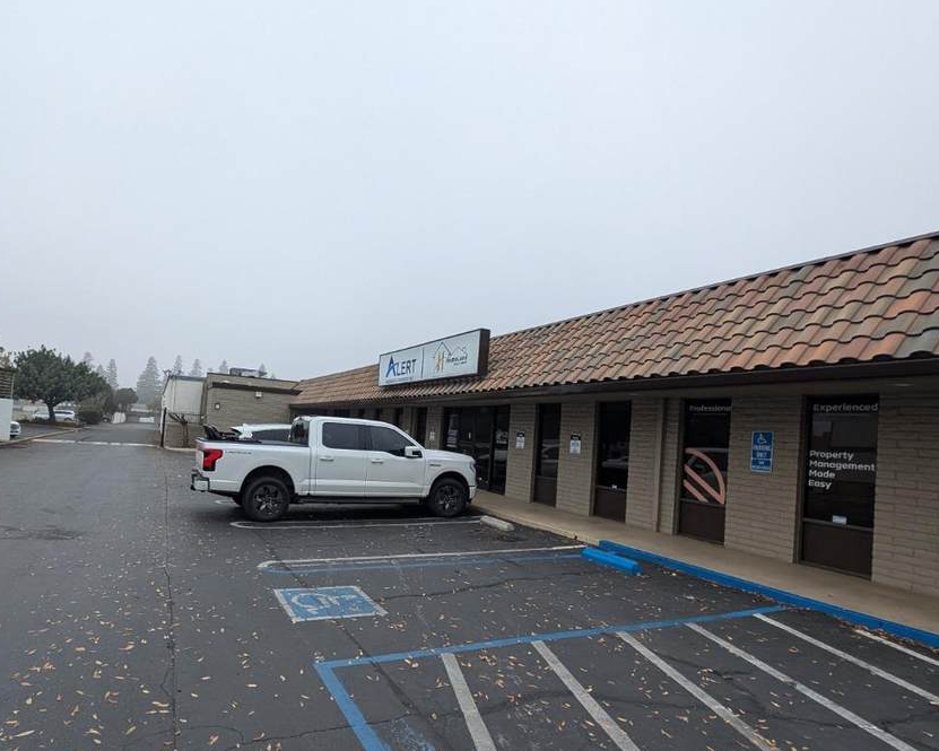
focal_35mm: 18
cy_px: 413
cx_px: 369
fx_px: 500
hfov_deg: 85.1
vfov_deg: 73.6
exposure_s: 1/304
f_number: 1.95
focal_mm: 2.23
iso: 42
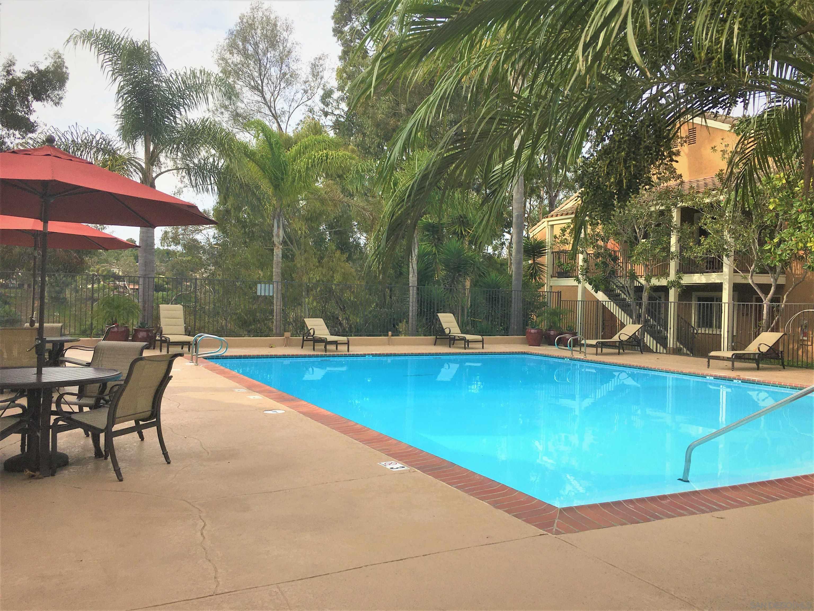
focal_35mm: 29
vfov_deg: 48.2
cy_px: 306
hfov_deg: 61.7
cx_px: 407
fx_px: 682
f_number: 2.2
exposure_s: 1/1166
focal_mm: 4.15
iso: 25
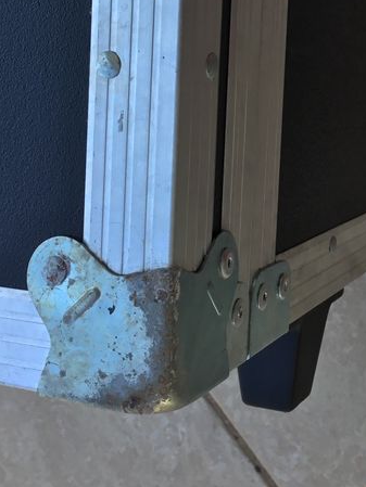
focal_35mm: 69
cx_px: 249
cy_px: 112
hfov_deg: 21.2
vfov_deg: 27.7
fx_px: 972
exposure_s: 1/357
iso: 25
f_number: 2.4
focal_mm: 3.3
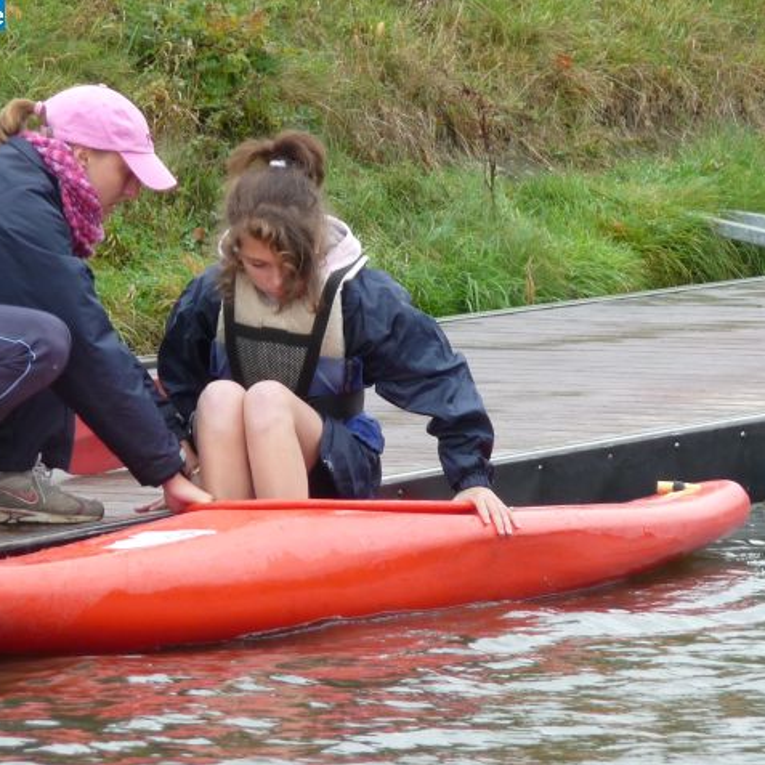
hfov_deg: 3.9
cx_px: 359
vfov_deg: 3.9
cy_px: 382
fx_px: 11226
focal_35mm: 449
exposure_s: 1/125
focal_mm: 47
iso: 125
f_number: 4.9
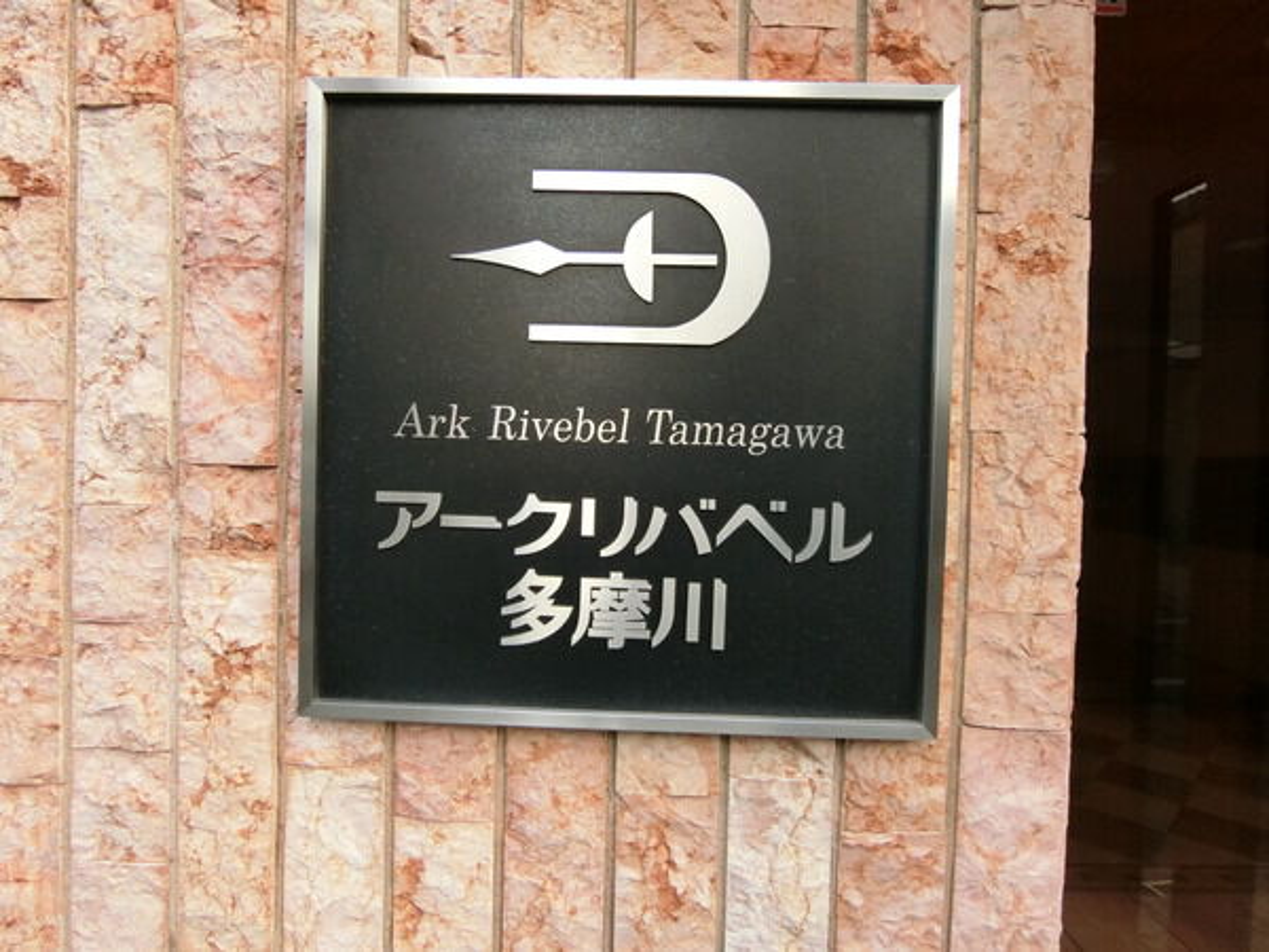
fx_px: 697
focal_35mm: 19
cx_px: 634
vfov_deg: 68.7
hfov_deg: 84.7
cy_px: 476
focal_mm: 4.06
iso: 640
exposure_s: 1/1000
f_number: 2.7
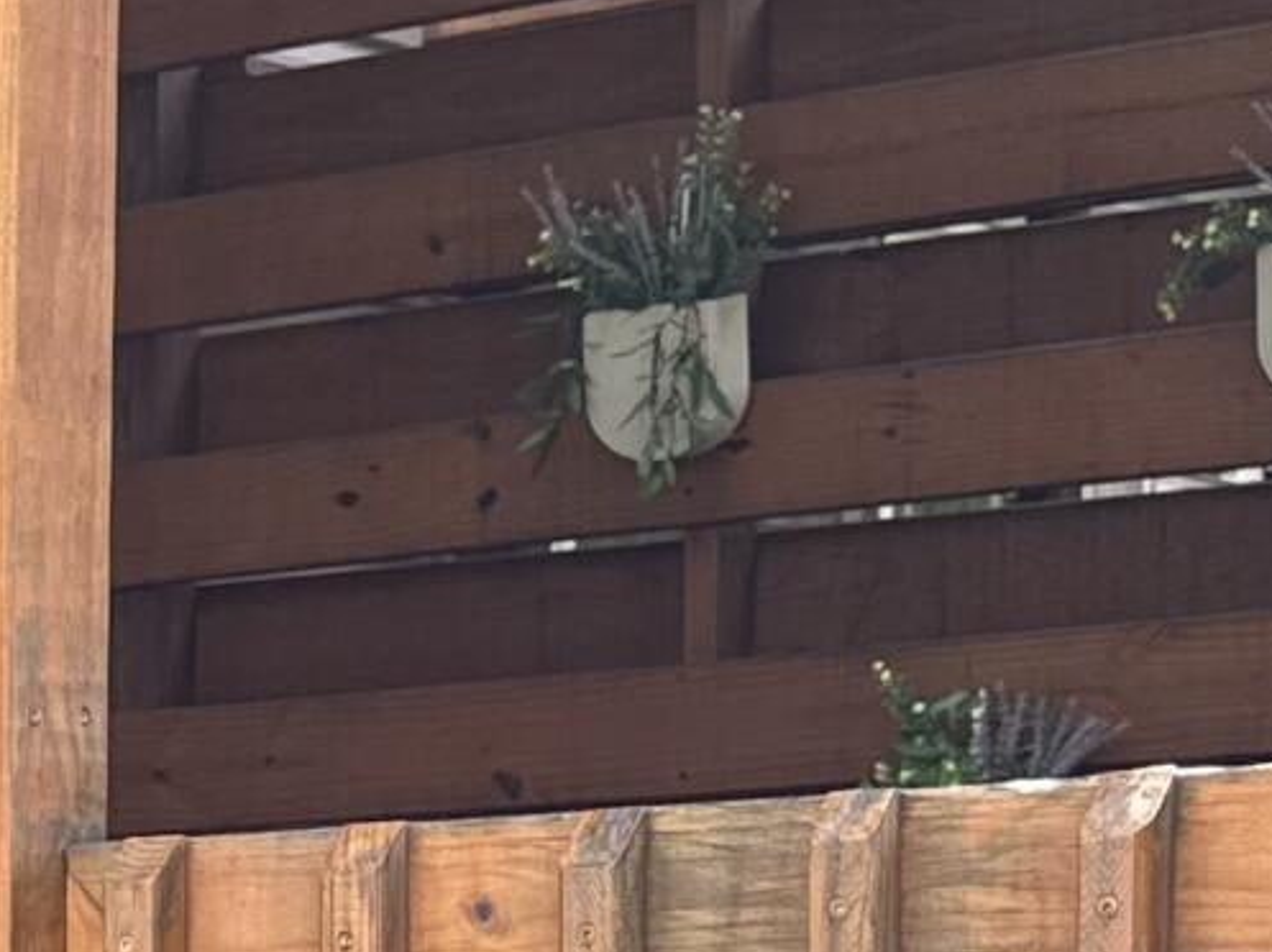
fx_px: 5324
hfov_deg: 13.1
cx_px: -399
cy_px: 1640
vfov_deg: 9.8
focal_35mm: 145
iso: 80
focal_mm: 6.76
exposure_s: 1/553
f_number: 1.78
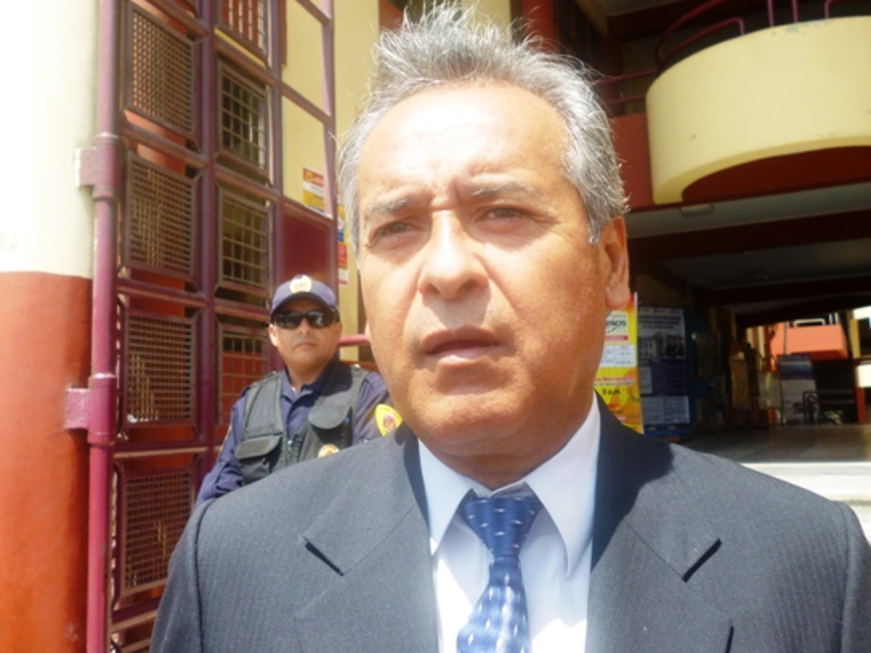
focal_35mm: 33
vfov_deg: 42.9
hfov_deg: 55.3
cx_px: 460
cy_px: 310
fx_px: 830
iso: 100
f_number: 3.1
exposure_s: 1/400
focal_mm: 5
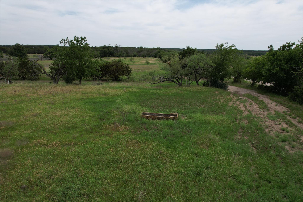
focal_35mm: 22
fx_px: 185
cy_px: 101
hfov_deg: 78.6
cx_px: 152
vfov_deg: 57.2
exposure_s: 1/2000
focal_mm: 8.38
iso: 110
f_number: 2.8
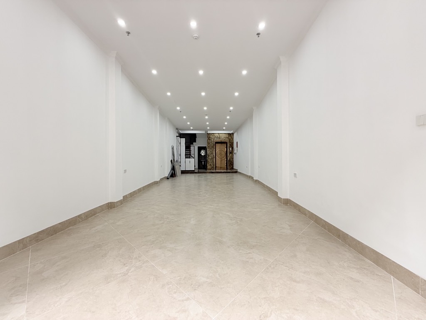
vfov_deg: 85.7
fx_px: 172
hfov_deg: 102.1
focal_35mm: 14
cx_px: 213
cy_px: 160
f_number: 2.2
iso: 100
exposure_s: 1/100
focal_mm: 2.22
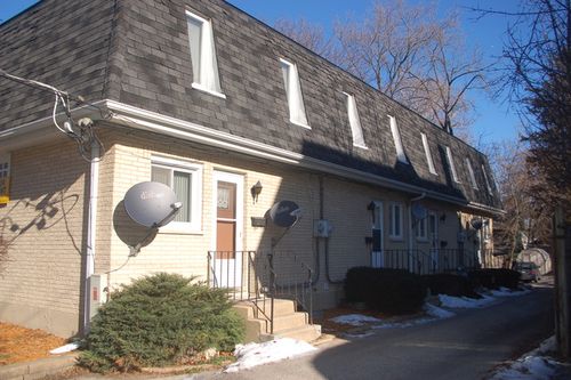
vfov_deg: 43.6
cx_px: 286
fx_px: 476
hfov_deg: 61.9
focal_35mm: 30
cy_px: 190
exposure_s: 1/500
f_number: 7.1
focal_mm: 20
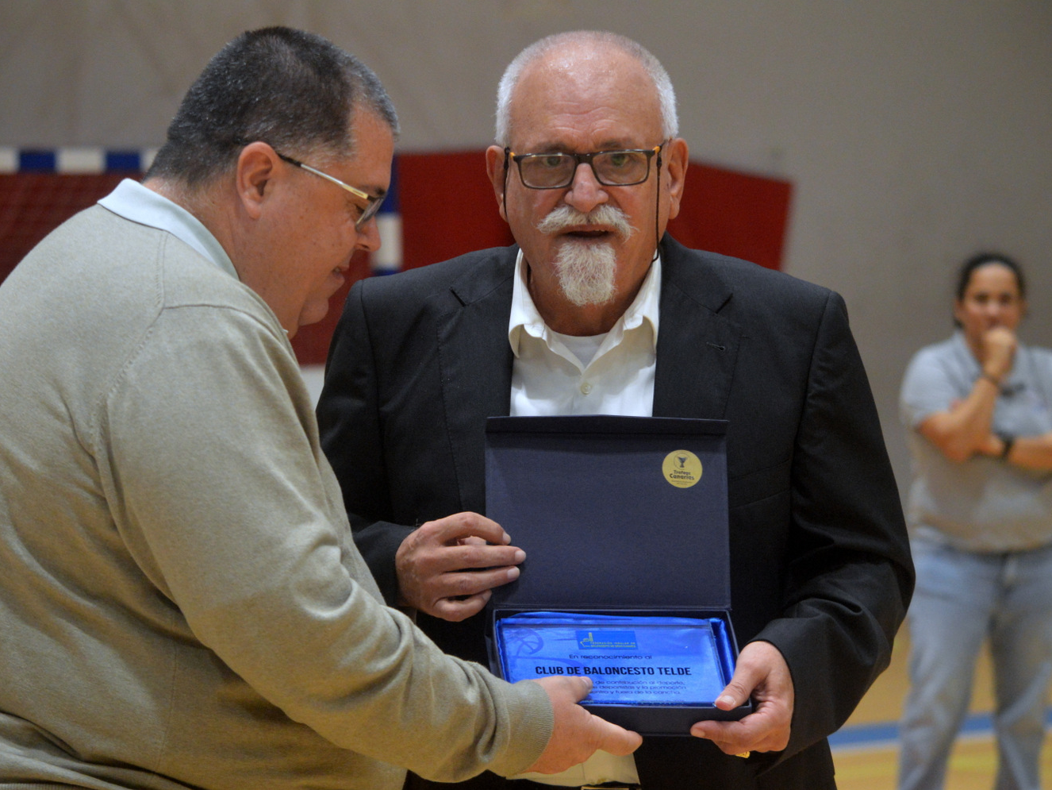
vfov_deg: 10.7
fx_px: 4211
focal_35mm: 139
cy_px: 395
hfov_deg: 14.2
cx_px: 501
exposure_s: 1/320
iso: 1800
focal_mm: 85
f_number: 4.5
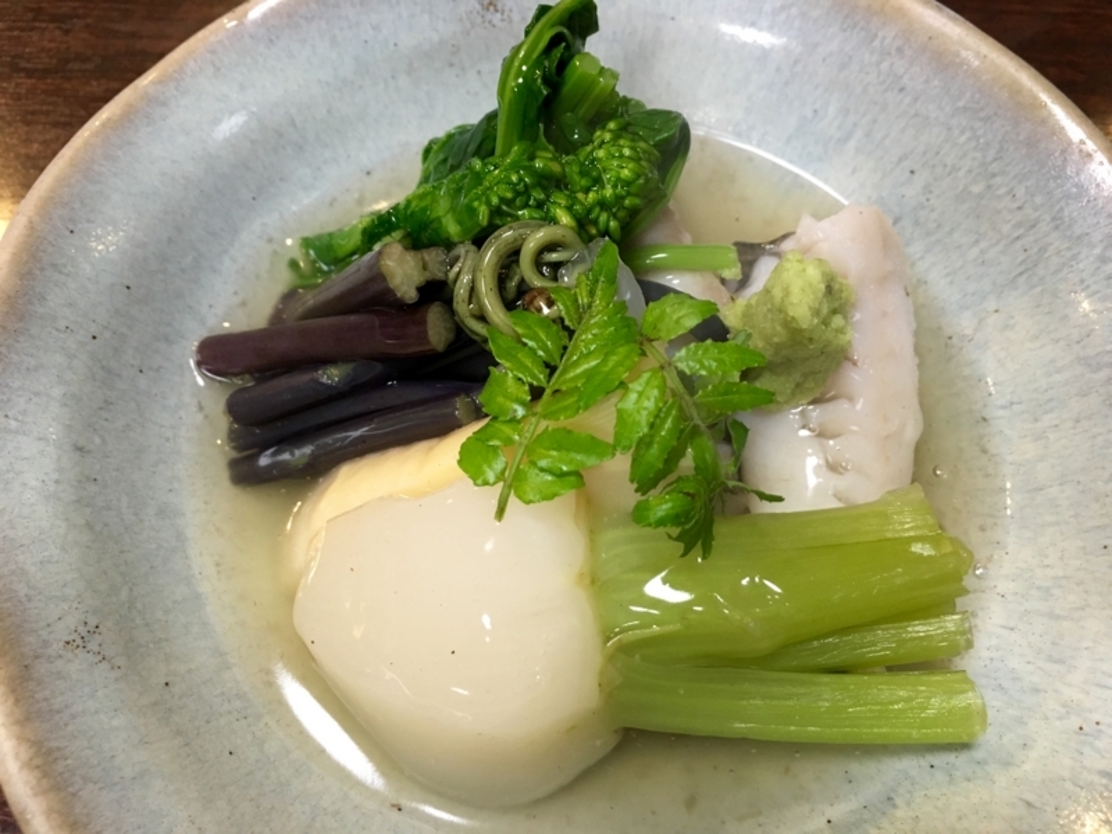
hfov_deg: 61.7
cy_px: 417
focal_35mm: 29
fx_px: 932
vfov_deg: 48.2
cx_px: 556
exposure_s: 1/30
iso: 125
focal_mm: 4.15
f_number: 2.2
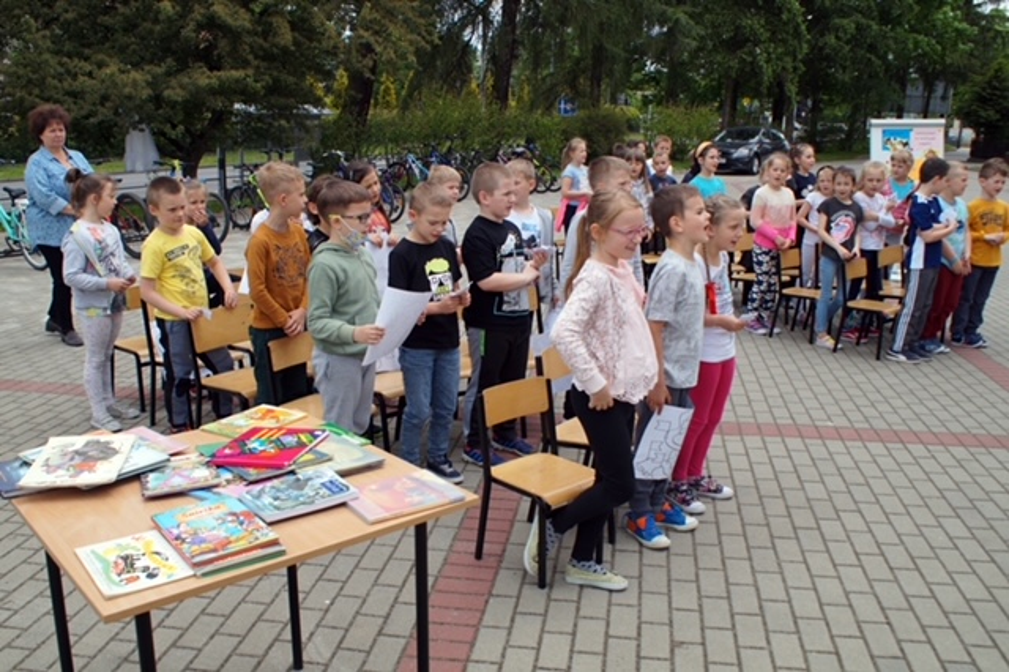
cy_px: 336
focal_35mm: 30
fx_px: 840
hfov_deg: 62.0
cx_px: 504
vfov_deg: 43.6
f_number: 5.6
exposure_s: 1/320
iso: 100
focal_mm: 20
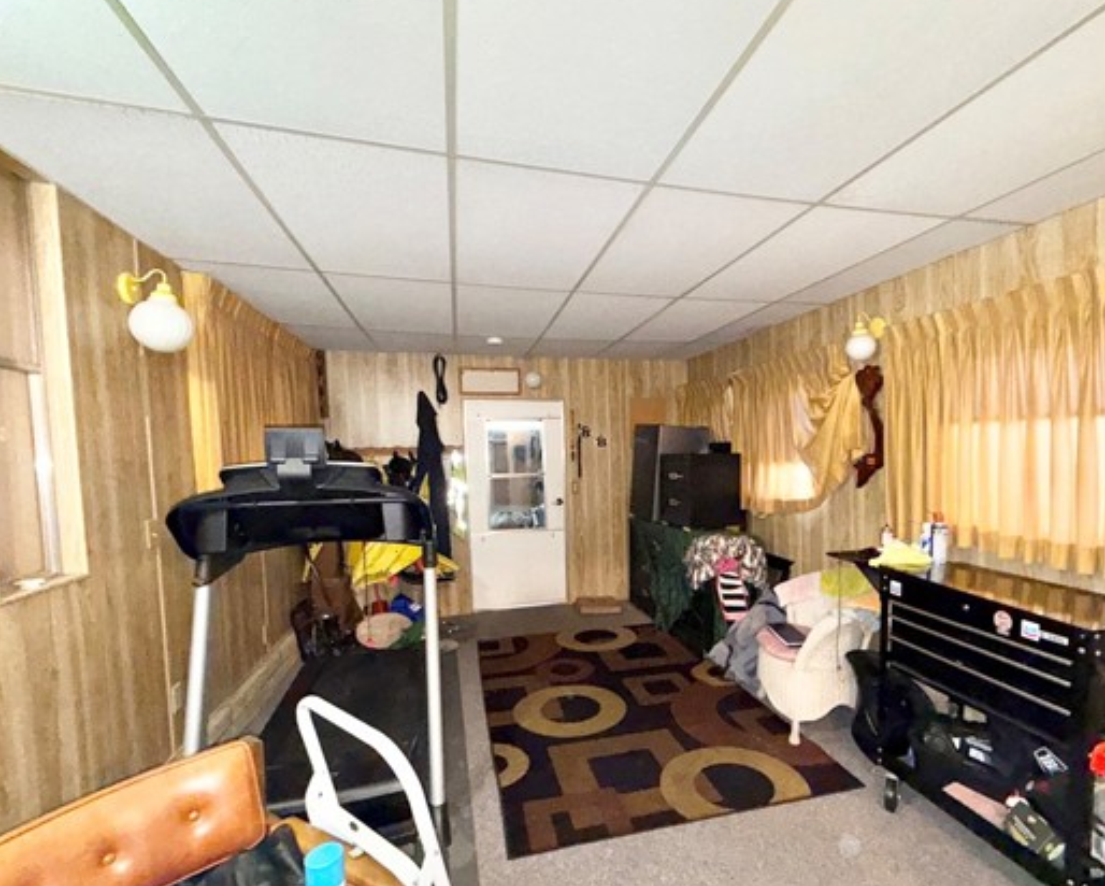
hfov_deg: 89.2
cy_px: 484
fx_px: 556
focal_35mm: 17
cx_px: 615
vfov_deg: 76.9
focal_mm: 2.22
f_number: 2.2
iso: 500
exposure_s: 1/30
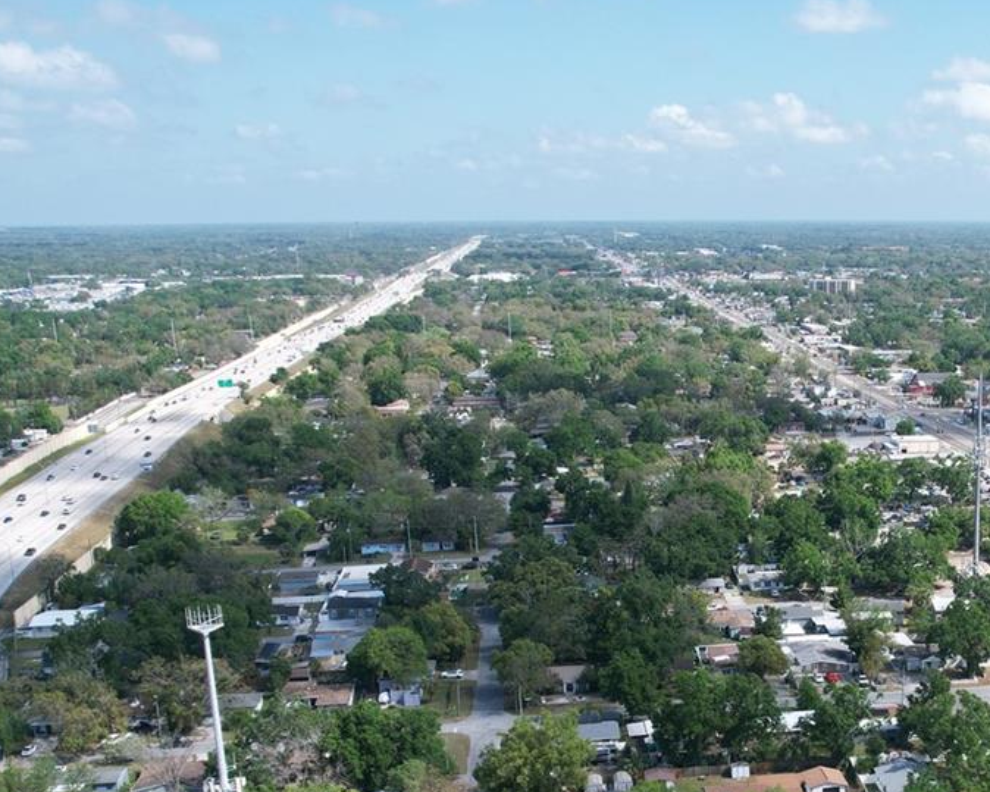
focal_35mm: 49
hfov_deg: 36.6
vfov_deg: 30.1
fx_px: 1436
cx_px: 809
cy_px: 629
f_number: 2.8
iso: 130
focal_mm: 8.38
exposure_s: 1/1500
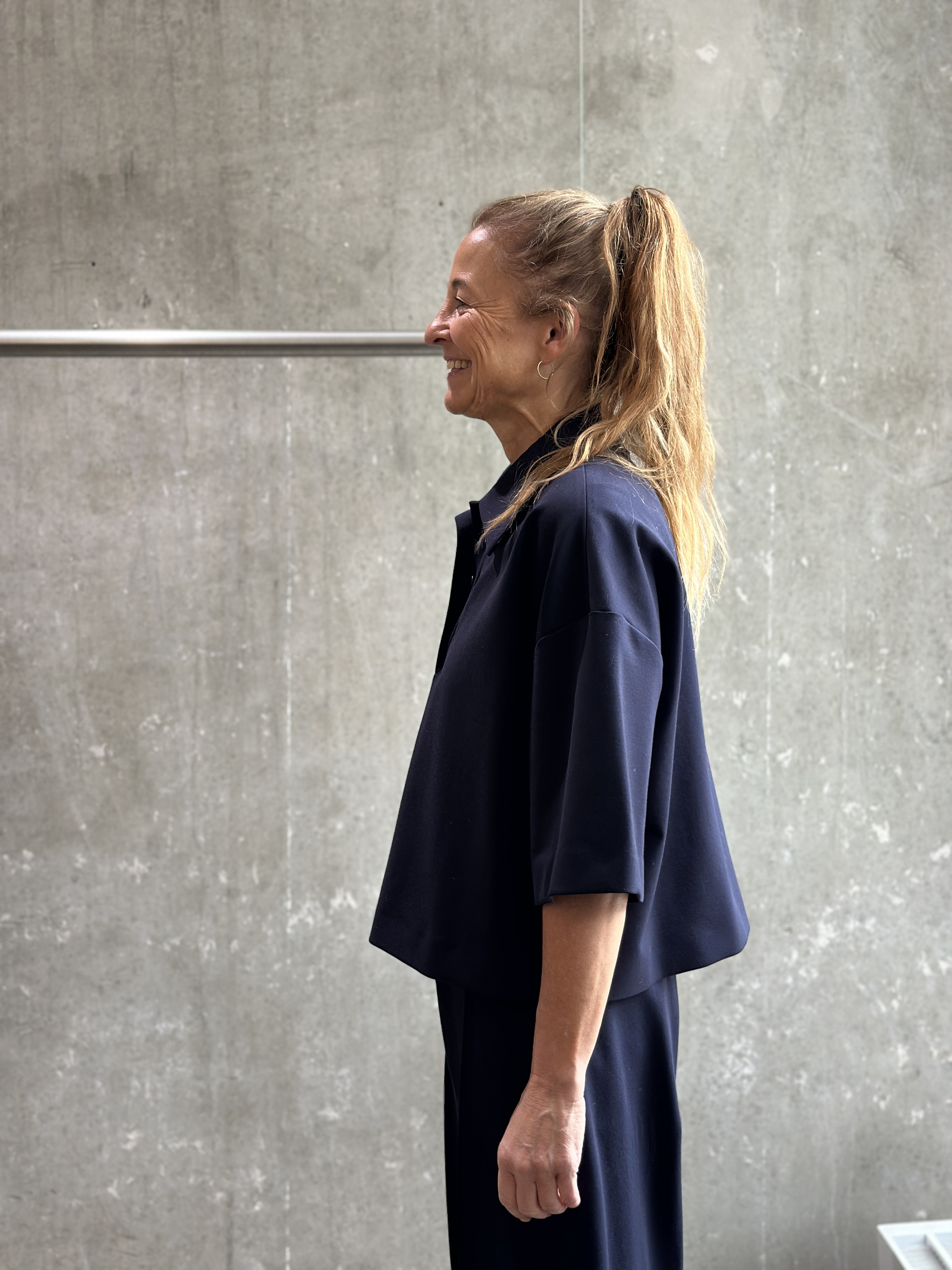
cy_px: 635
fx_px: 1760
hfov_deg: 30.3
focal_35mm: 48
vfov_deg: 39.7
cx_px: 476
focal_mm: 6.86
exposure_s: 1/119
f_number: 1.78
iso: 125
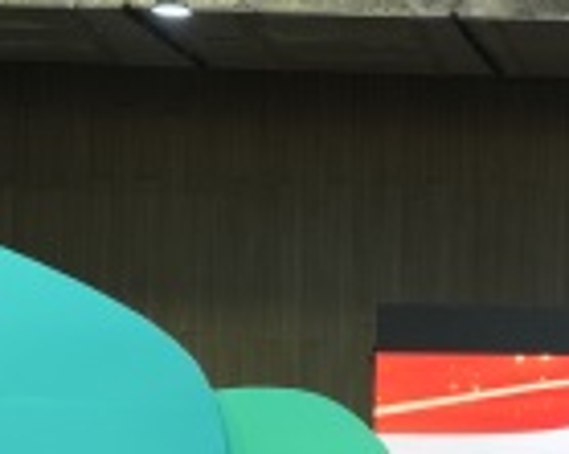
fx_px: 4106
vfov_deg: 6.3
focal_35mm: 244
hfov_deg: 7.7
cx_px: 1048
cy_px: 507
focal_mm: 45
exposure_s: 1/100
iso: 500
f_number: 3.5
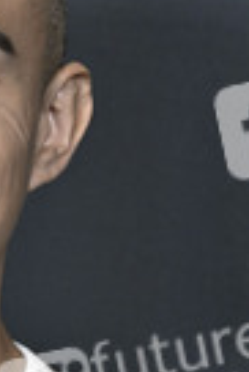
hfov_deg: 3.7
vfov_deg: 5.6
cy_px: 252
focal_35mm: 370
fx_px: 3829
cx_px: -112
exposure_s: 1/320
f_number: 6.3
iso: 1600
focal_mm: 126
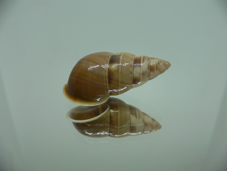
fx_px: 230
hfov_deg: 52.6
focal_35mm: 35
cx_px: 114
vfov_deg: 40.7
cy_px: 86
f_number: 2.8
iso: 100
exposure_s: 1/60
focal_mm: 4.6
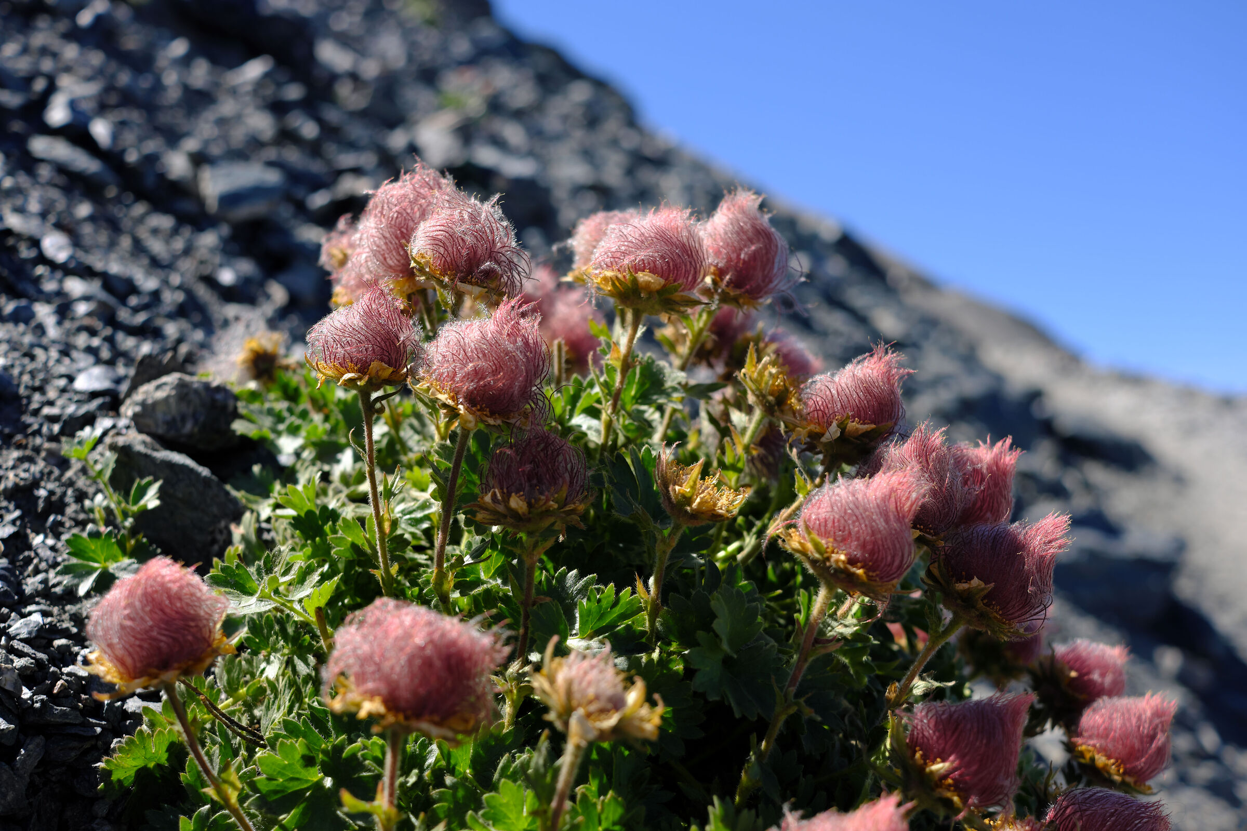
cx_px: 624
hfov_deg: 47.4
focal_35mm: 41
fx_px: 1420
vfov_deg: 32.6
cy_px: 416
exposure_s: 1/750
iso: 200
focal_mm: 27
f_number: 4.5
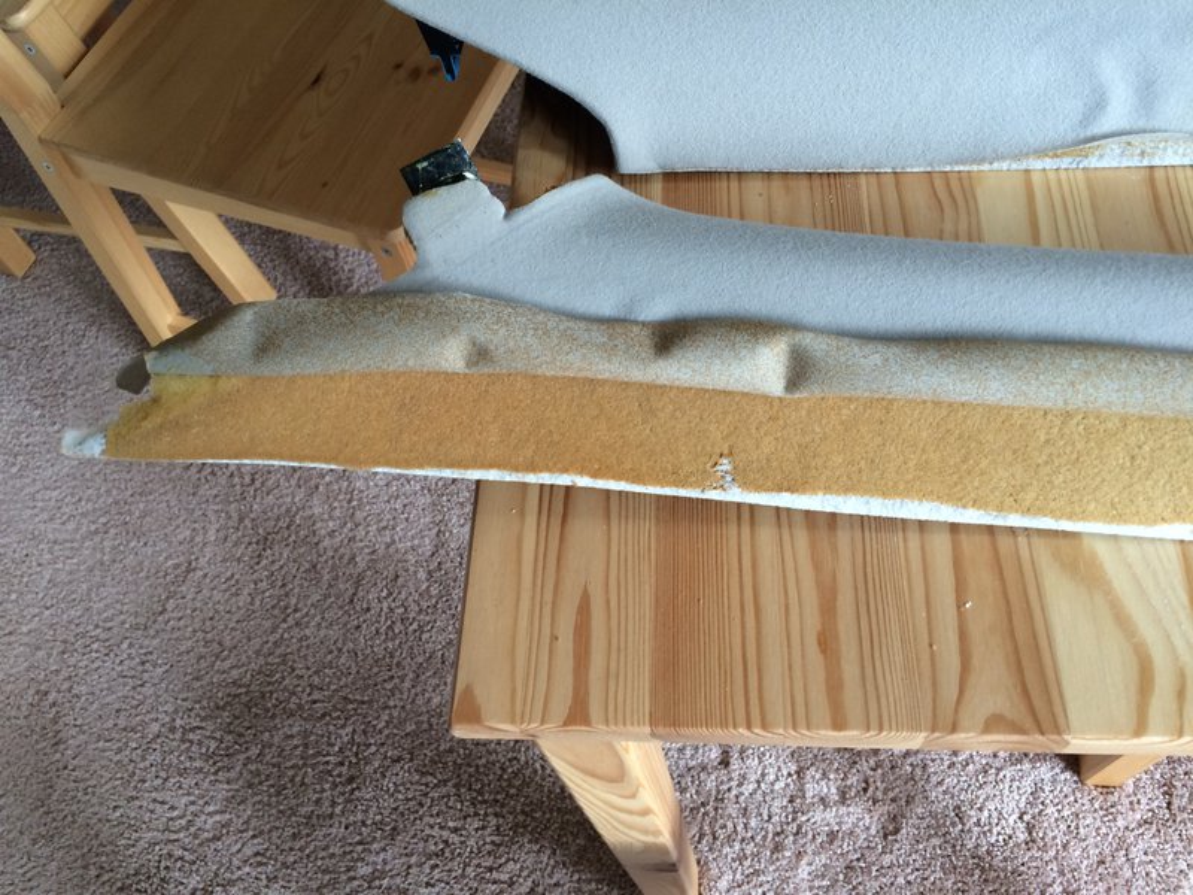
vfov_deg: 48.2
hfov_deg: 61.7
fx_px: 999
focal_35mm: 29
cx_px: 596
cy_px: 448
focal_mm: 4.15
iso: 32
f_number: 2.2
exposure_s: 1/30
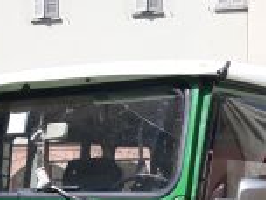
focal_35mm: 114
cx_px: -52
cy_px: 307
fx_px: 876
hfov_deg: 16.6
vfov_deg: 12.3
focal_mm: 3.71
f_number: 1.7
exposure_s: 1/943
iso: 40
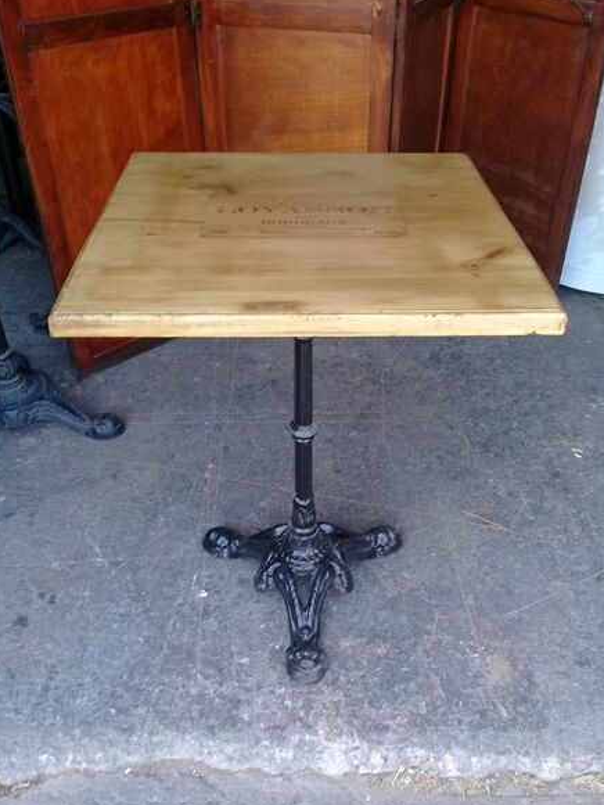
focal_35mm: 32
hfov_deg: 44.2
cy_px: 407
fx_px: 744
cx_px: 306
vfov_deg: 56.8
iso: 50
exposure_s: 1/50
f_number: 2.2
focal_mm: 3.3
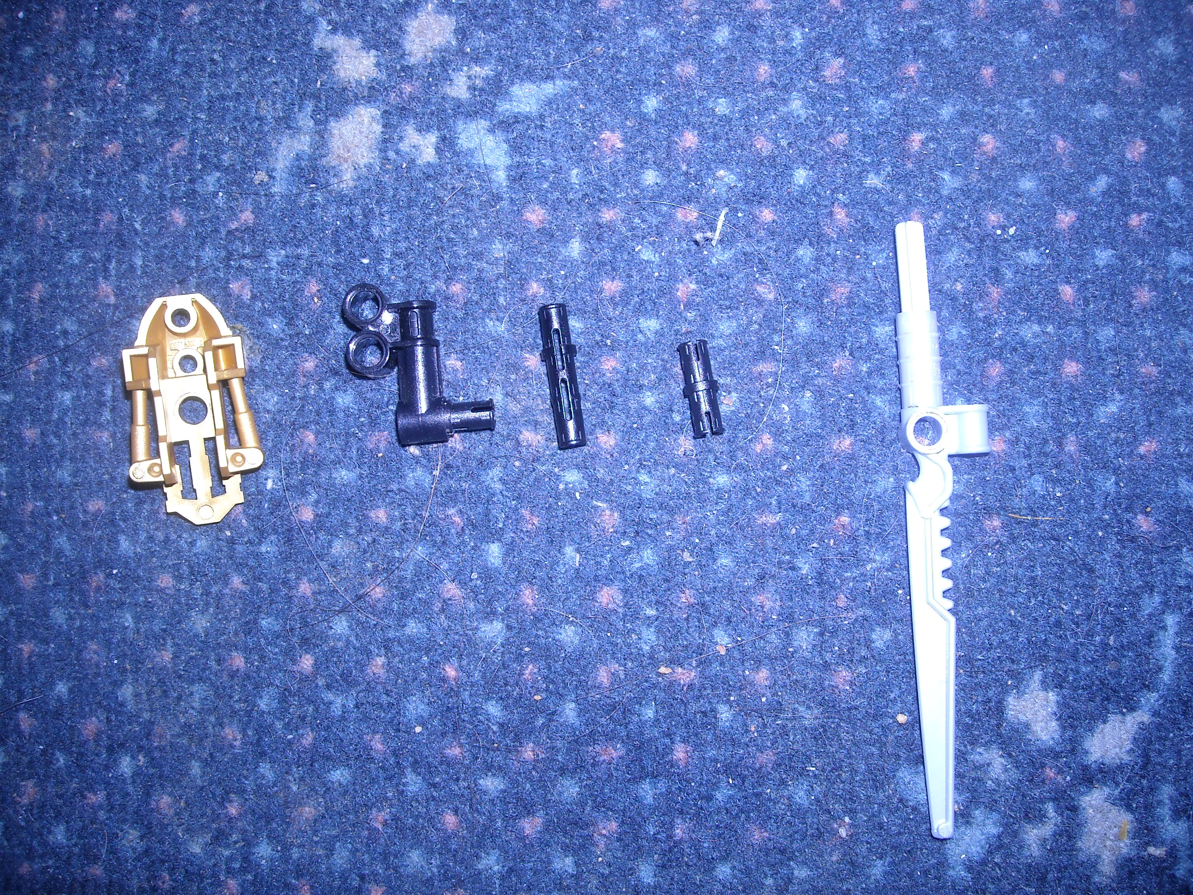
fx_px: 1206
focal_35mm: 35
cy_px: 448
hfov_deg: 52.6
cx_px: 596
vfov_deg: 40.7
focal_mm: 5.7
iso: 64
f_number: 2.8
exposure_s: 1/60
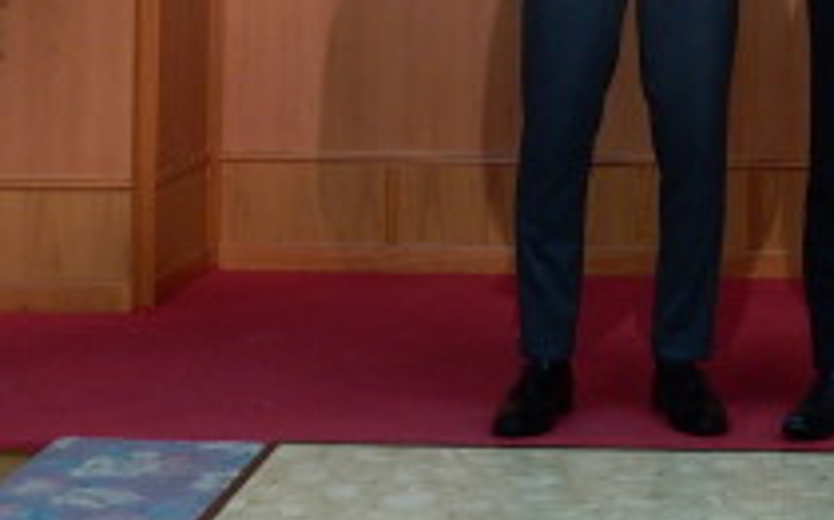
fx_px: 2476
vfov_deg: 11.5
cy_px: -230
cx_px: 743
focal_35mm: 109
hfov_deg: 18.8
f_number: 4
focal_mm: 6.4
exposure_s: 1/20
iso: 200
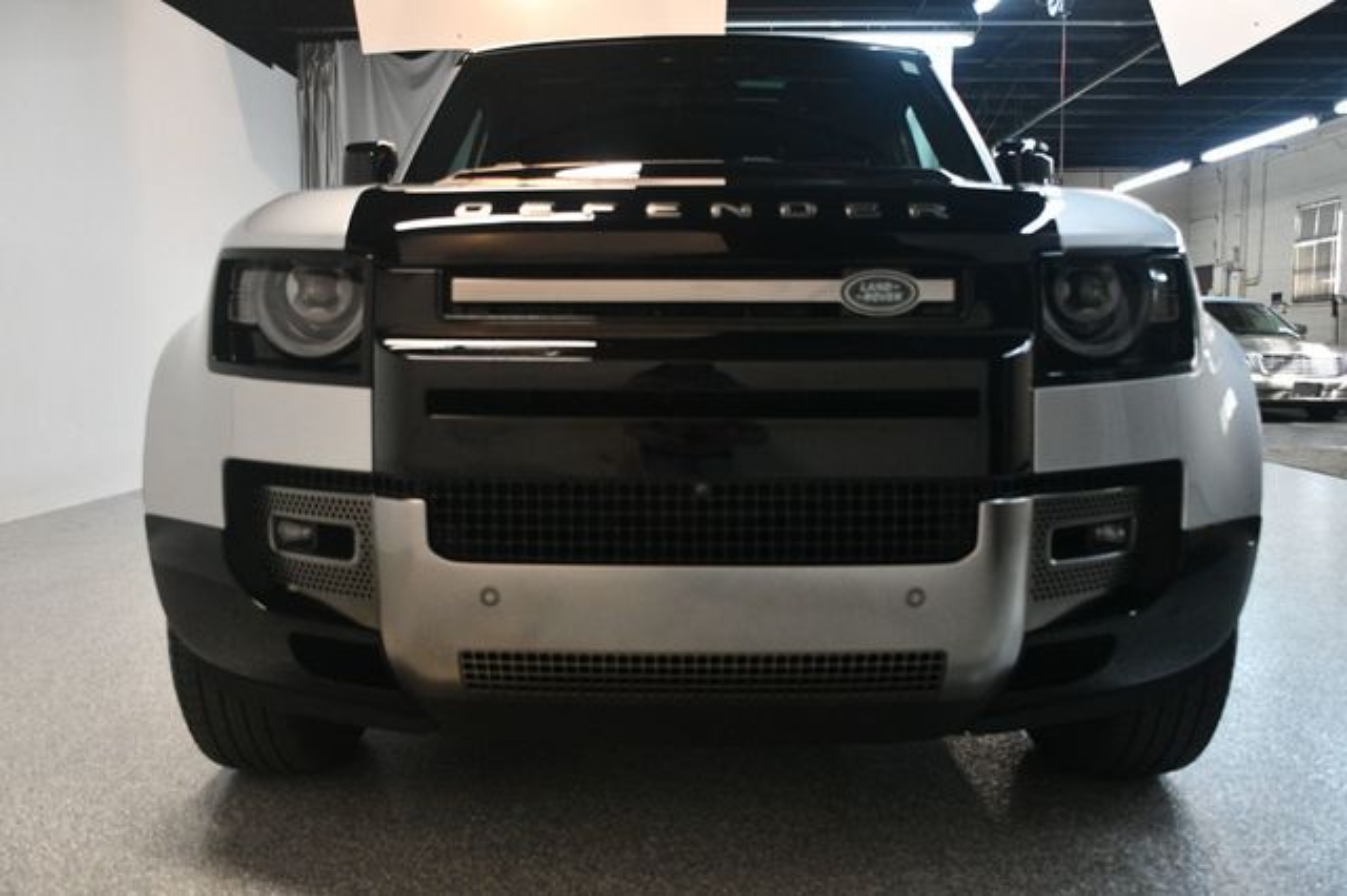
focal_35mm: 33
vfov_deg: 39.9
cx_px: 674
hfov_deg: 57.2
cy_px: 448
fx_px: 1234
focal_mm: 22
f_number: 3.5
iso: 1600
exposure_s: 1/125
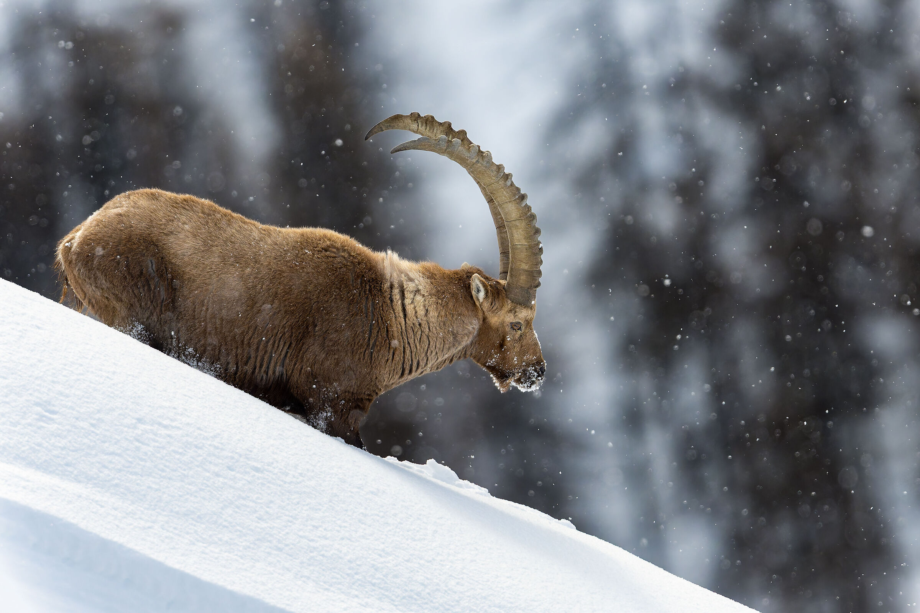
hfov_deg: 2.0
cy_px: 306
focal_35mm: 1050
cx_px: 460
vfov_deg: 1.3
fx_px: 26826
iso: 1600
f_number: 5.6
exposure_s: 1/3200
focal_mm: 700
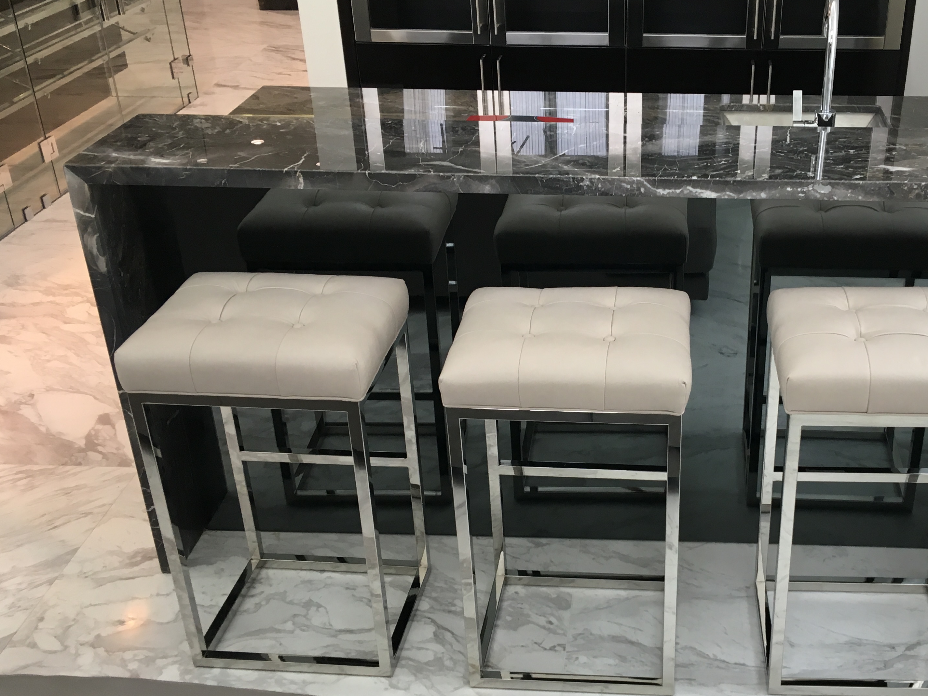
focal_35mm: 41
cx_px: 634
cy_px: 384
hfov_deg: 45.0
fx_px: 1099
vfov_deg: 35.1
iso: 50
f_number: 2.2
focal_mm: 4.15
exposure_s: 1/30
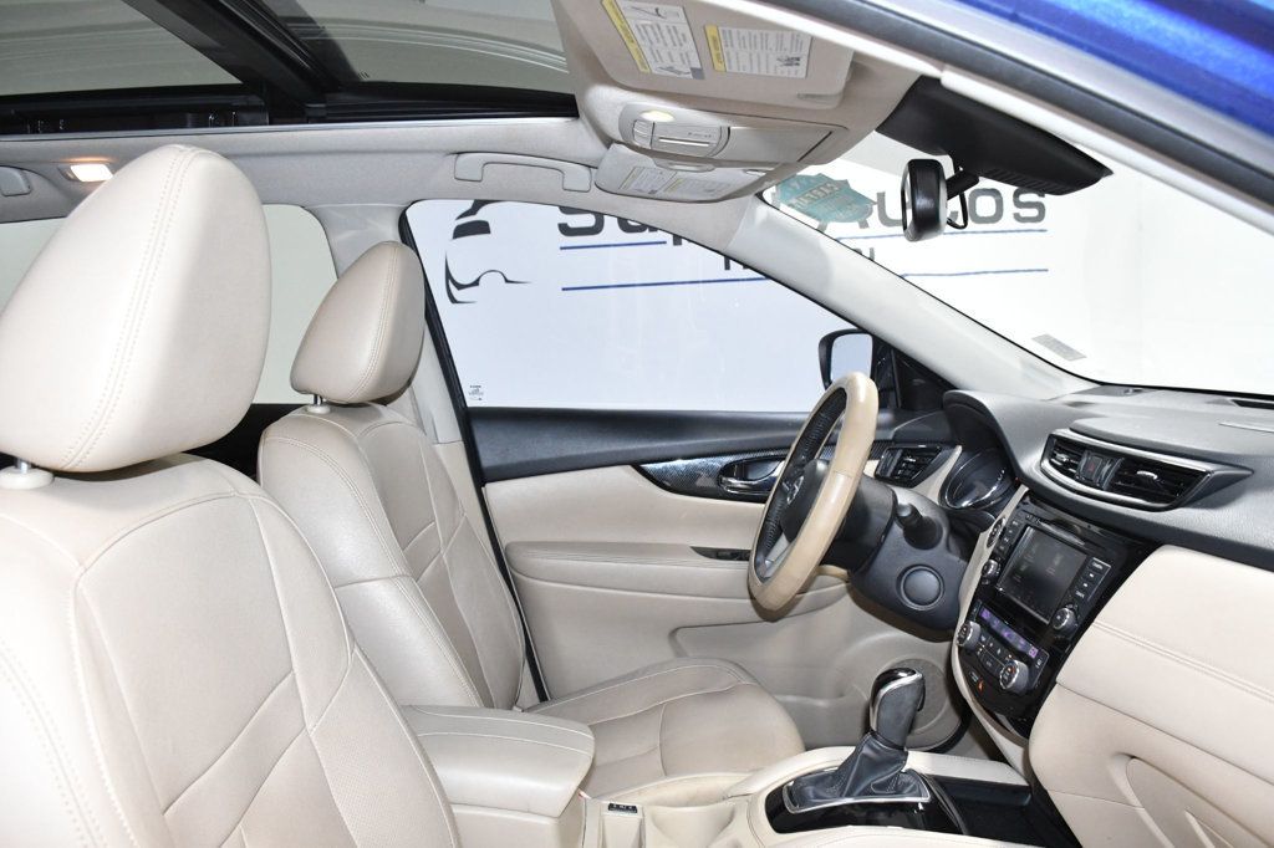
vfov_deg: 47.9
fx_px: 955
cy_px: 424
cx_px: 637
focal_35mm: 27
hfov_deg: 67.4
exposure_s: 1/125
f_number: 6.3
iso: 2500
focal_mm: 18
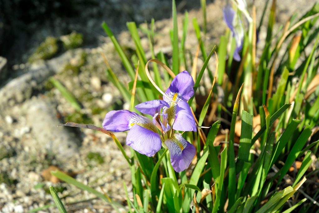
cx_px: 160
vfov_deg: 7.3
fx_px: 1676
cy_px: 106
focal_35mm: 189
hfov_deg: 10.9
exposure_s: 1/200
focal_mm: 70
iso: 100
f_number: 4.5
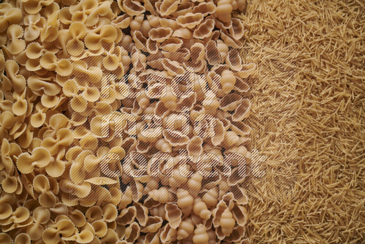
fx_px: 507
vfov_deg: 27.0
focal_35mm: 50
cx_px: 182
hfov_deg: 39.6
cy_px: 122
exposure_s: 1/100
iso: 160
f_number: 8
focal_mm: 50
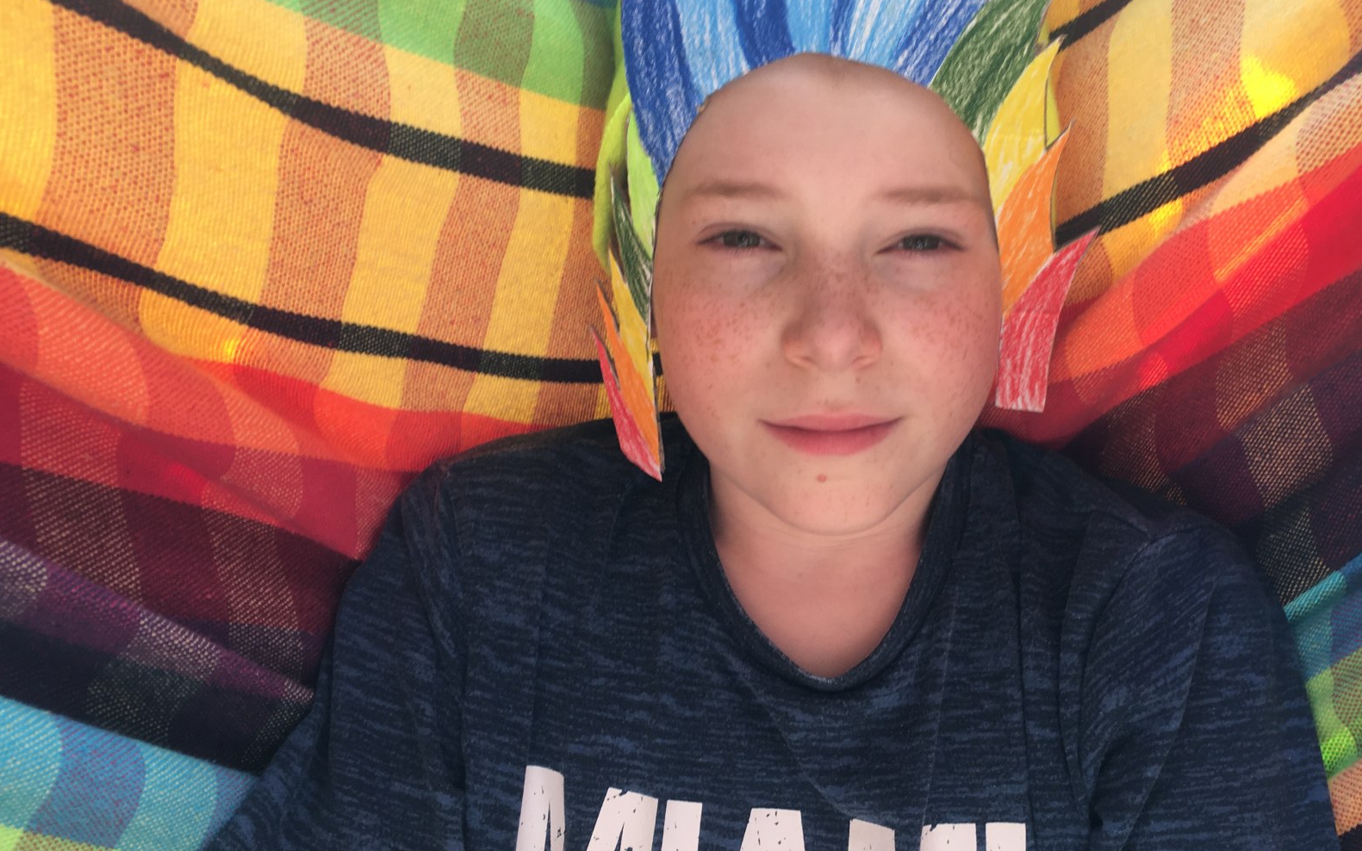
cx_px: 765
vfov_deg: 36.2
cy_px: 351
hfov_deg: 55.2
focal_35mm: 35
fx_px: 1299
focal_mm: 4.15
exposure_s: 1/50
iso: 25
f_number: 2.2
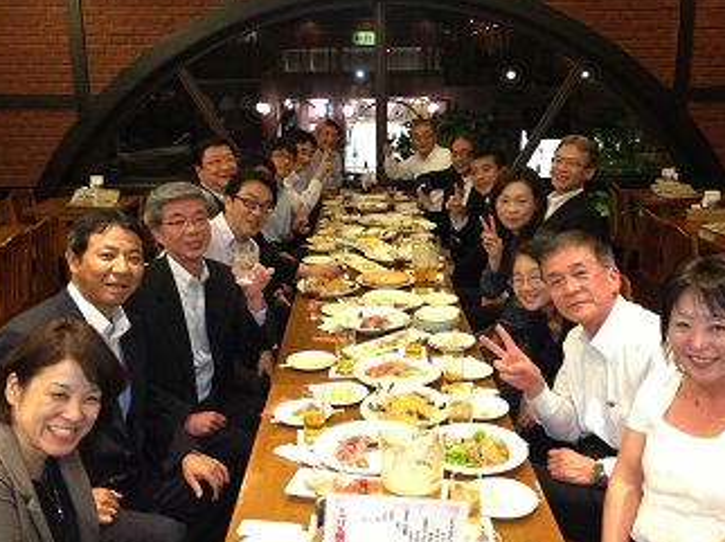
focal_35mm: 39
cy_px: 269
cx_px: 365
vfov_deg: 36.8
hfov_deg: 47.9
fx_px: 816
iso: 400
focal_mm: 4.13
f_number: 2.4
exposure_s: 1/20
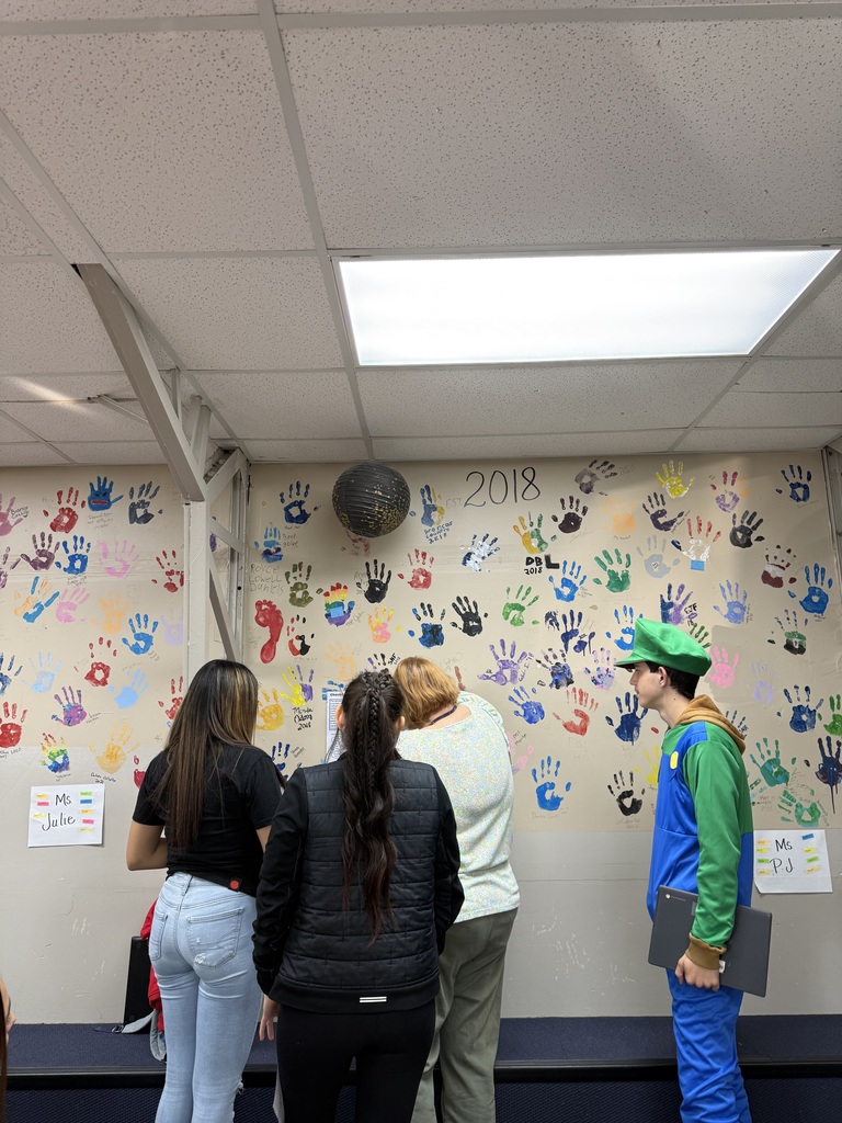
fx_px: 778
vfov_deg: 71.6
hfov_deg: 56.8
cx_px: 421
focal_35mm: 24
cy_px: 562
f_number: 1.78
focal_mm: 6.76
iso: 100
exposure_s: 1/63
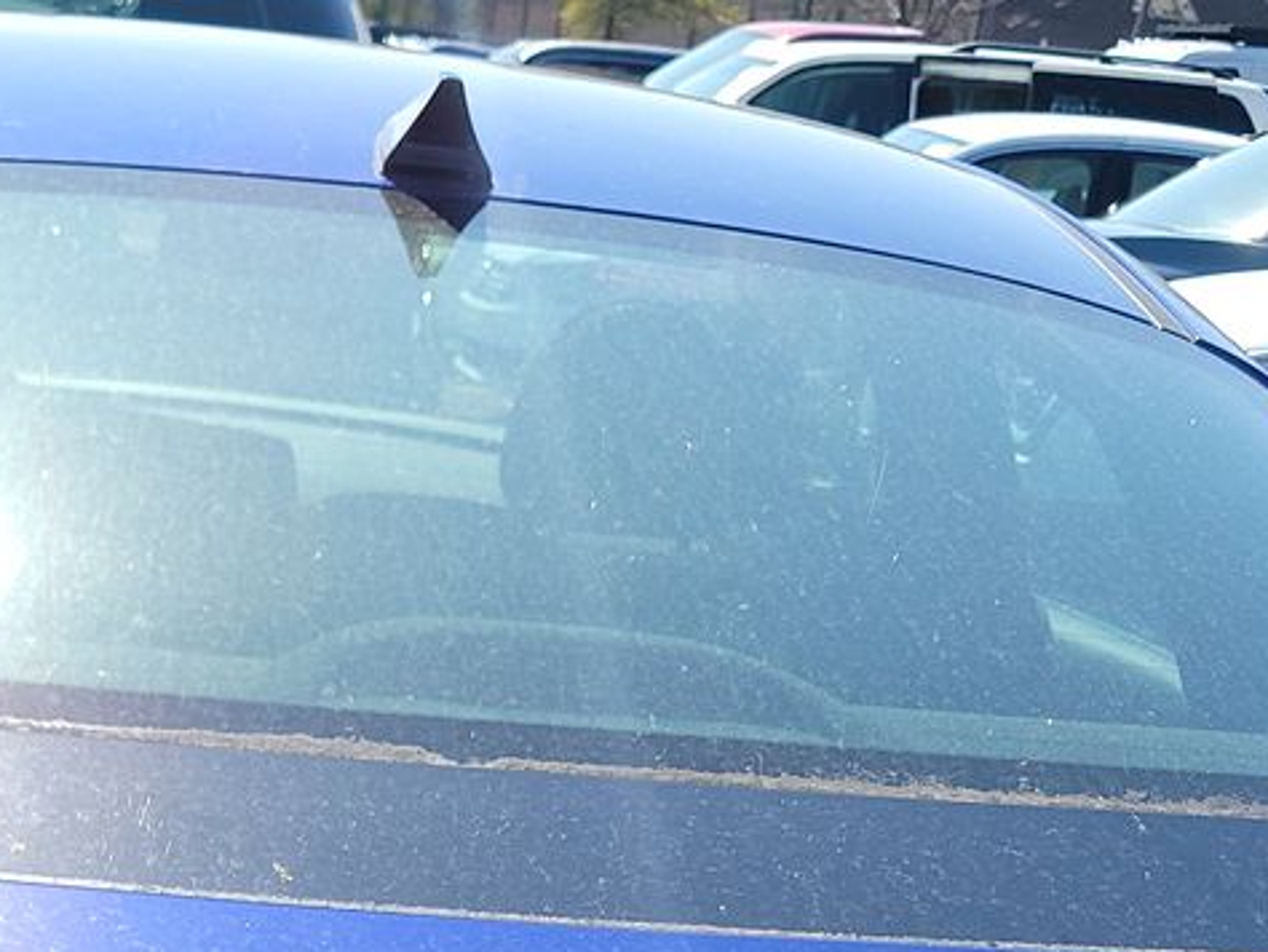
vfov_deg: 16.3
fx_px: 2969
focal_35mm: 81
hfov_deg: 24.0
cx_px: 396
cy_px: 1519
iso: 50
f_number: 1.8
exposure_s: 1/508
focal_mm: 6.7
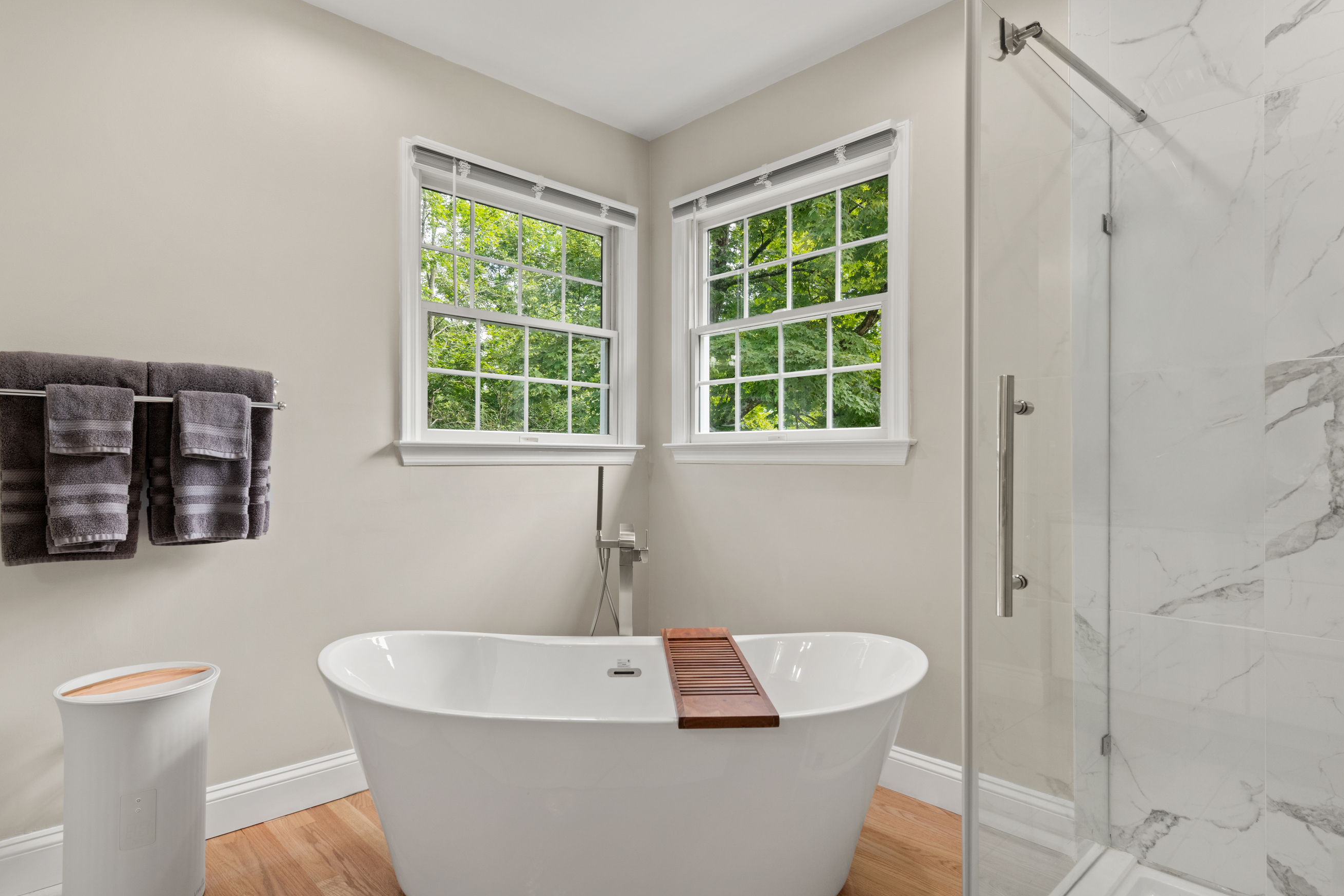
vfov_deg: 61.9
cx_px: 634
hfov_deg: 83.9
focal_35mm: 20
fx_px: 747
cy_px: 477
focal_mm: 17
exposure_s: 1/8
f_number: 11
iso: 250
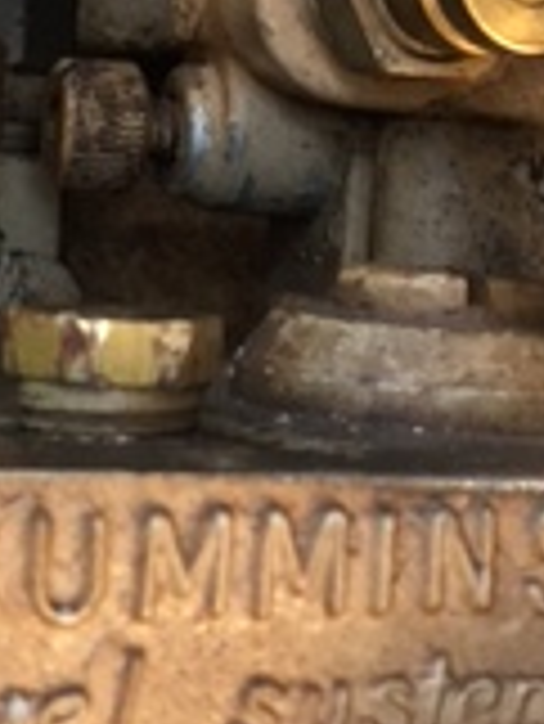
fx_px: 2406
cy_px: 247
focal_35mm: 115
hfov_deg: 12.9
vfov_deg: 17.1
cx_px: 342
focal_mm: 4.15
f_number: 2.2
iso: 100
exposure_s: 1/30
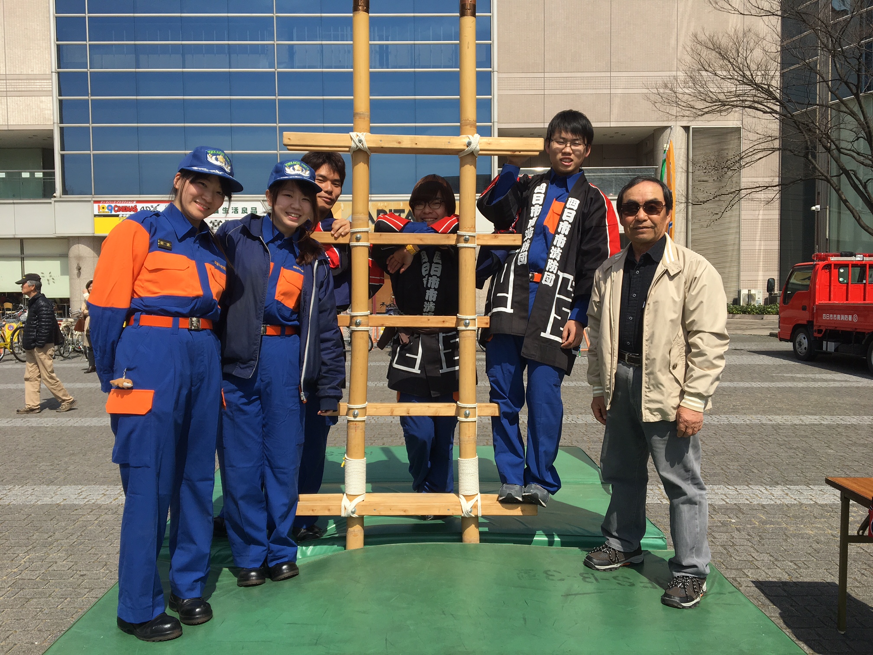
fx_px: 731
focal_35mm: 29
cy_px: 328
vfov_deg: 48.2
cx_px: 436
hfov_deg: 61.7
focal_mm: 4.15
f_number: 2.2
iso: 25
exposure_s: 1/1876
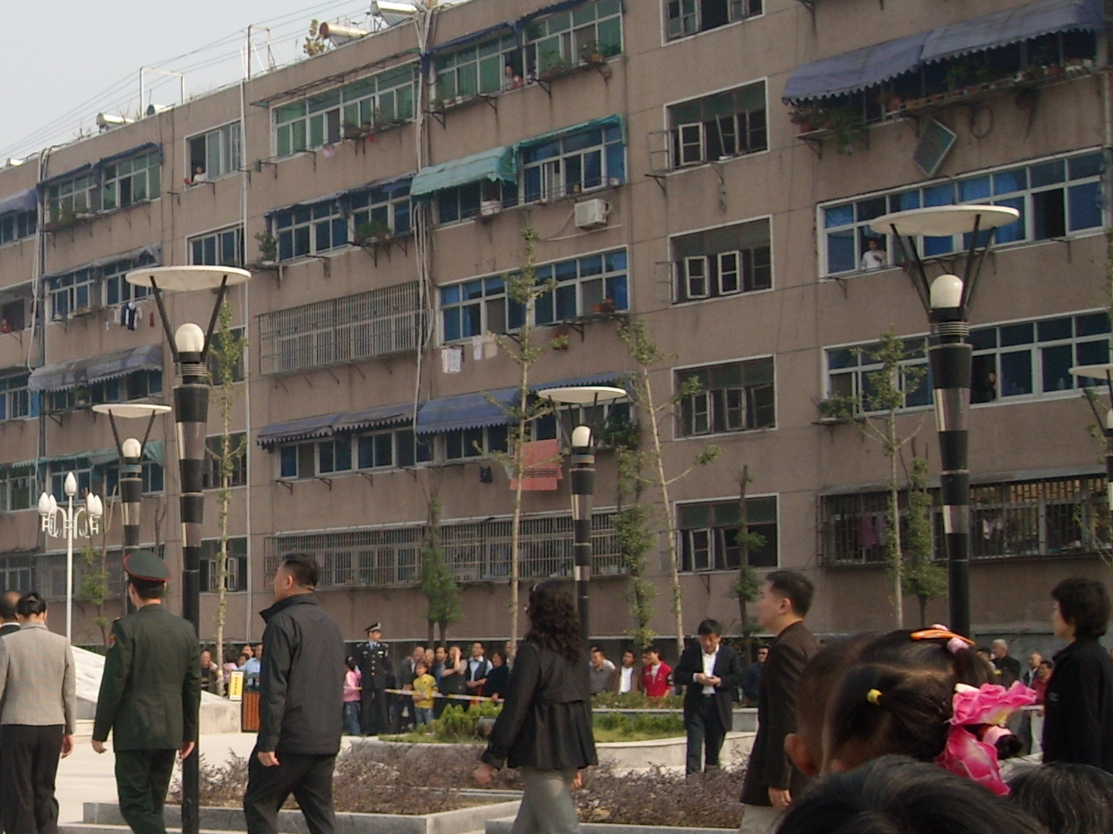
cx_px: 33
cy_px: 568
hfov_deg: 25.5
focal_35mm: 73
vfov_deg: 20.1
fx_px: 2347
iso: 64
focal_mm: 5.7
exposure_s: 1/218
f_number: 5.6
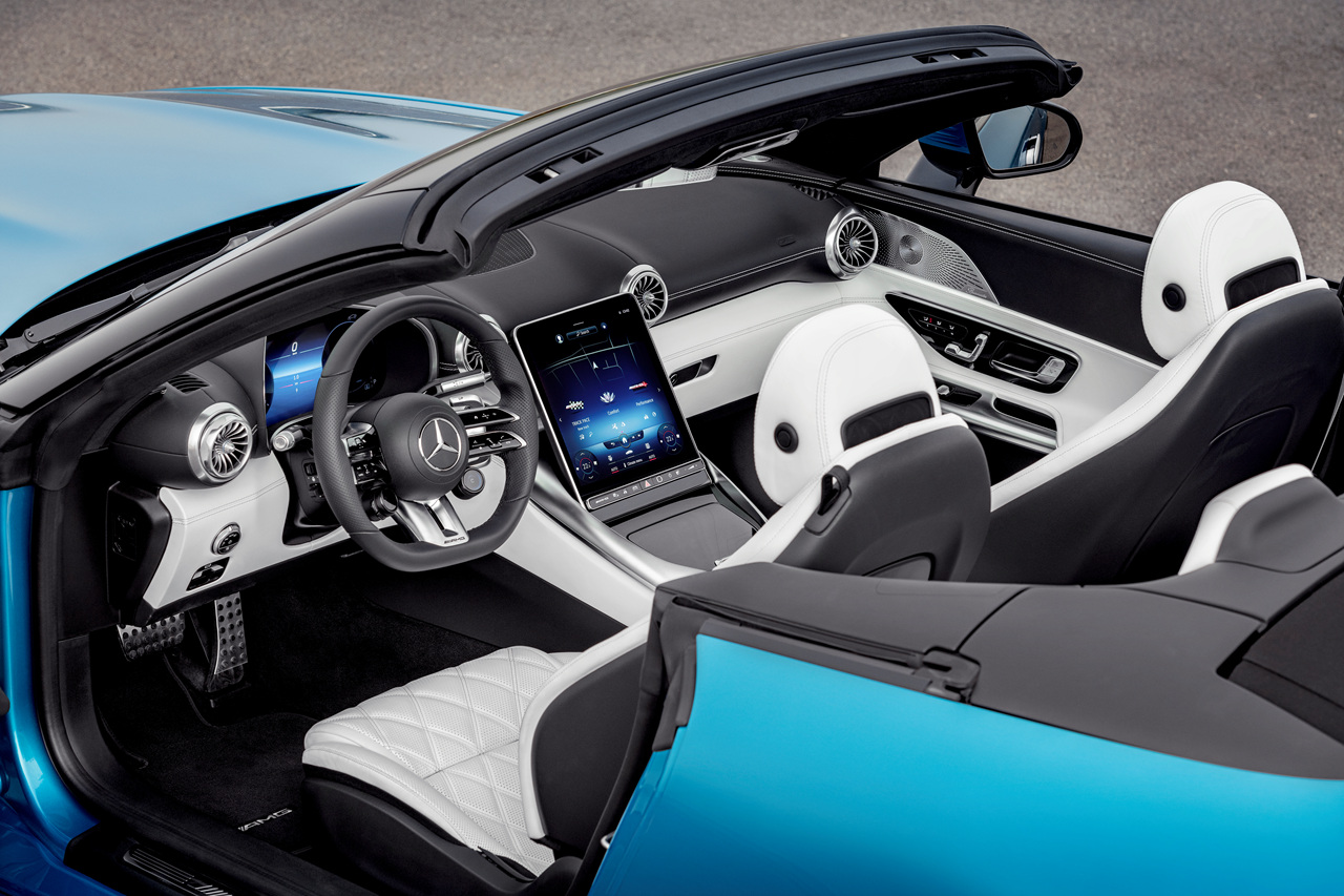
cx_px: 672
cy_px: 448
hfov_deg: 18.6
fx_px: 4106
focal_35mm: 110
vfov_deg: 12.4
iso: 200
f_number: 8
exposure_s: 1/200
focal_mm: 110
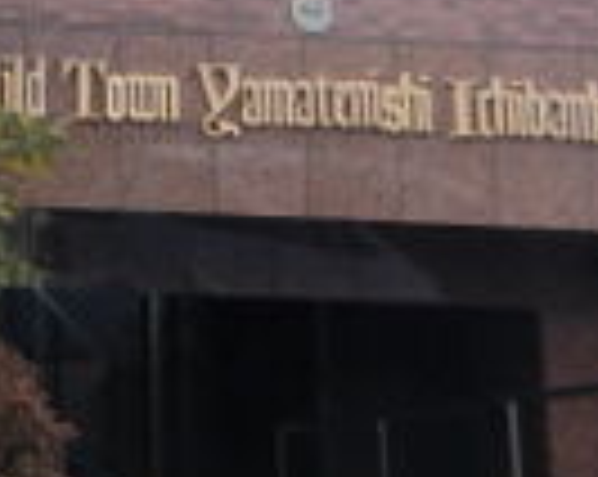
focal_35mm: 106
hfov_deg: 15.4
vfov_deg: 13.3
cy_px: -320
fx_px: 1873
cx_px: -504
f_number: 3.2
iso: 64
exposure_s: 1/160
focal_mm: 4.3
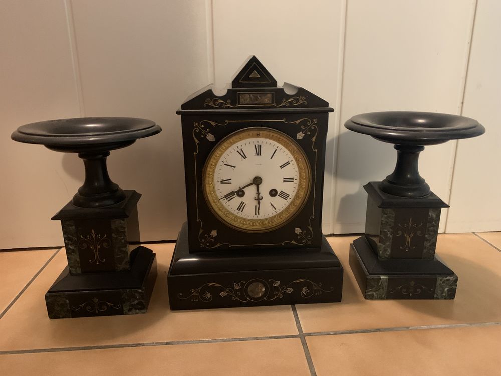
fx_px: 376
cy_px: 188
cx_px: 250
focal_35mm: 26
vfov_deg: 53.1
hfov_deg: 67.3
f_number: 1.8
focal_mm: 4.25
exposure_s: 1/17
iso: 640
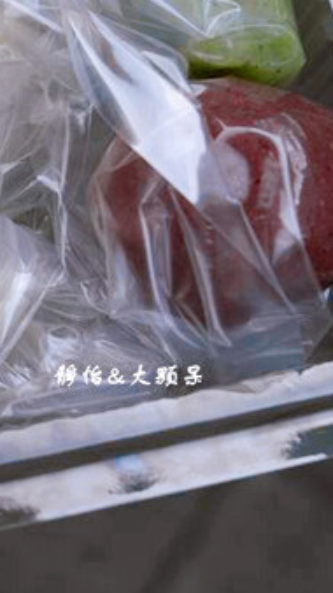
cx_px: -233
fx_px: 1696
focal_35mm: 108
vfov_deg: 19.6
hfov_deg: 10.6
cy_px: 123
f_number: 8
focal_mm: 41
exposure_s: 1/320
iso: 320
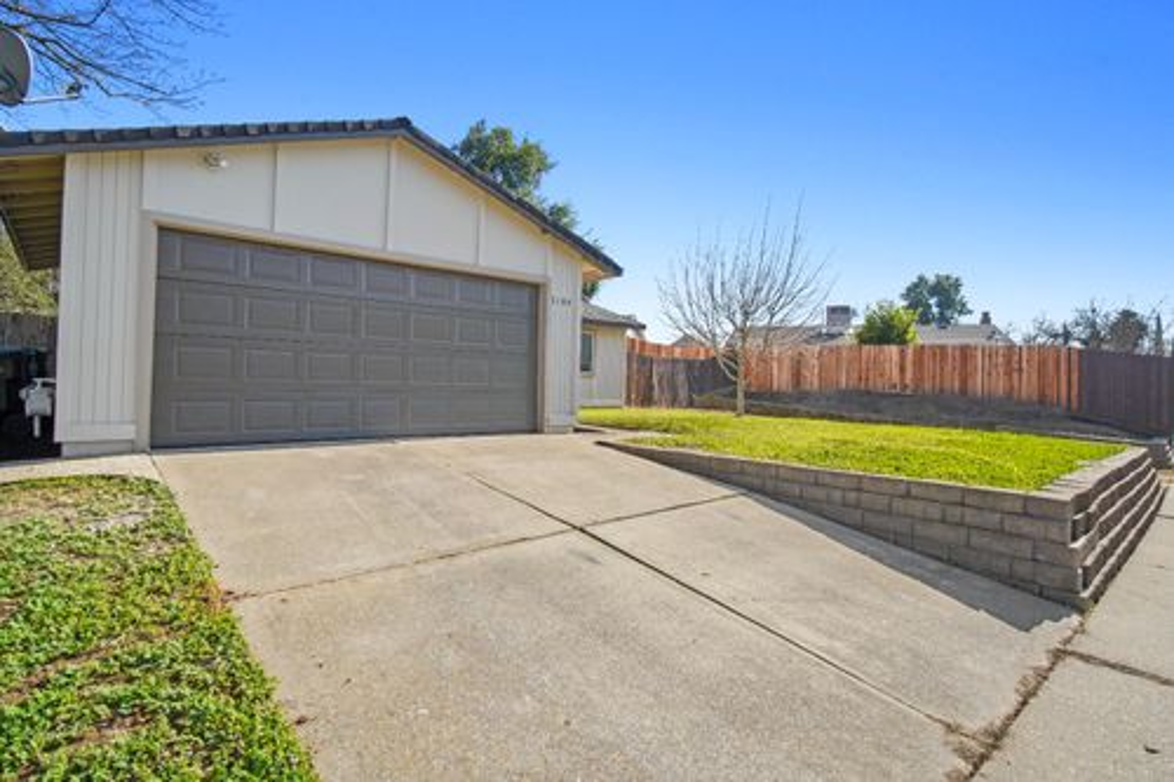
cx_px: 587
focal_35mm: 18
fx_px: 587
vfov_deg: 67.3
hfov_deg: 90.0
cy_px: 391
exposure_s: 1/250
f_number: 8
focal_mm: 12
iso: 400
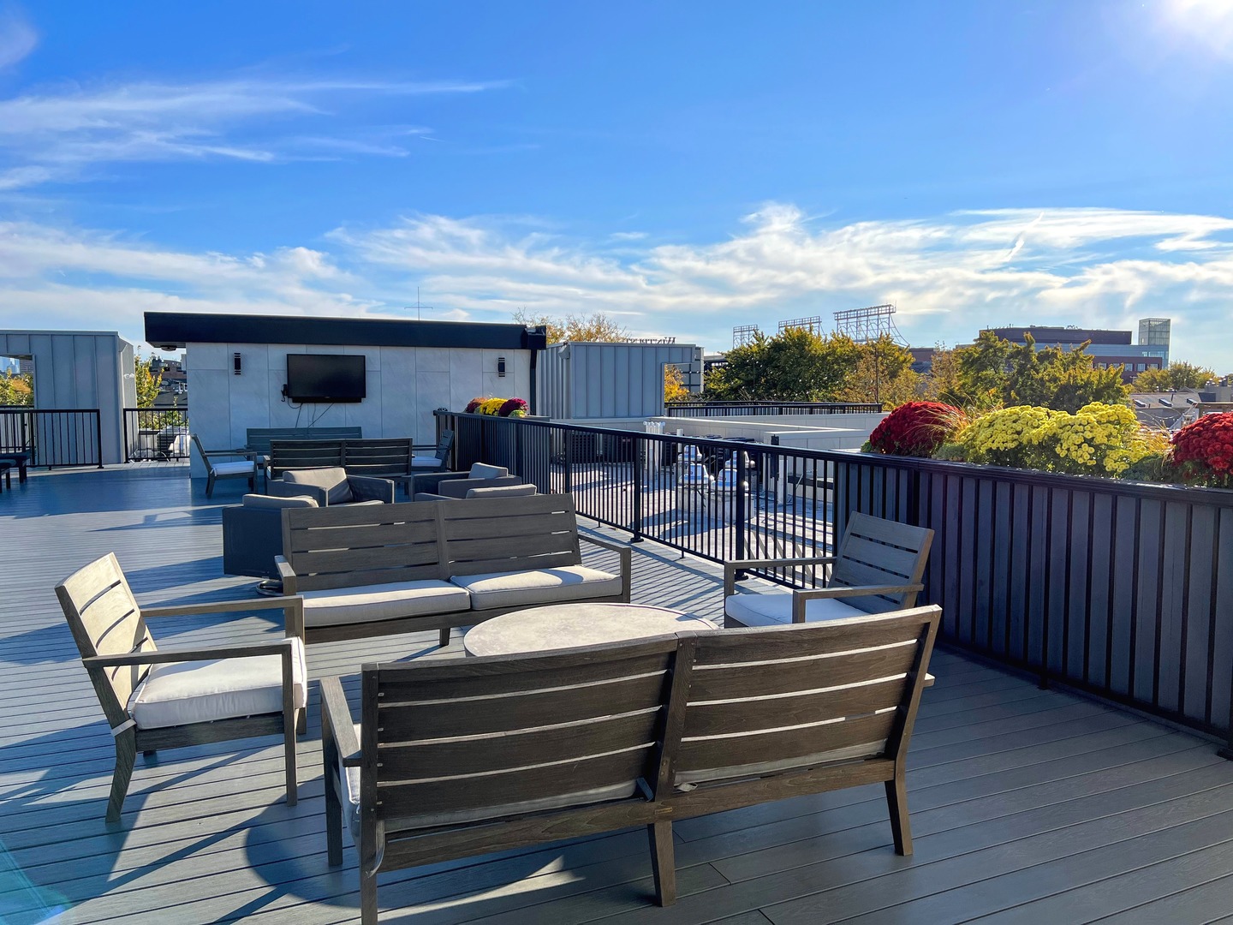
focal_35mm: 26
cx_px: 616
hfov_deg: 67.3
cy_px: 462
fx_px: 926
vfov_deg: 53.1
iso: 50
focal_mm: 5.7
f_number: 1.5
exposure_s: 1/6211
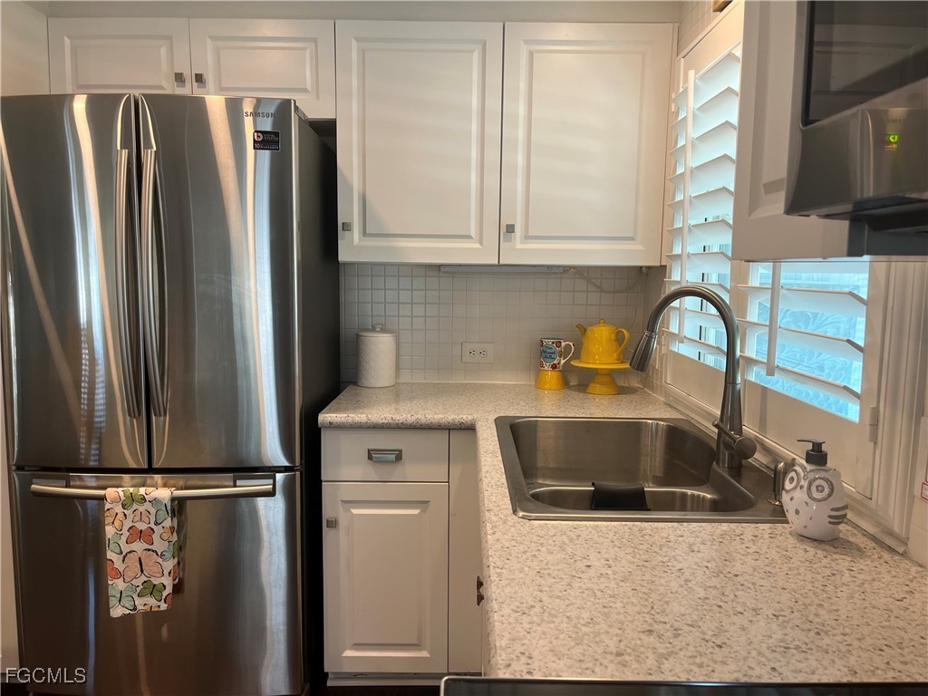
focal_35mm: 26
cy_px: 348
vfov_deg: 53.1
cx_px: 464
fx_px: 697
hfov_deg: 67.3
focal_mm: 5.1
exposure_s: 1/60
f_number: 1.6
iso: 64
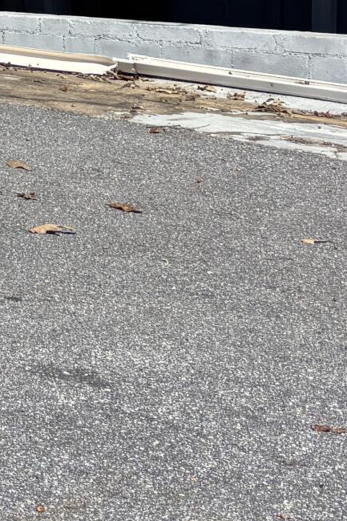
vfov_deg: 16.0
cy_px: -17
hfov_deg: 9.0
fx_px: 1806
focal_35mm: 125
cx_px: -684
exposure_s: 1/3650
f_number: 1.6
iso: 50
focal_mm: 5.96
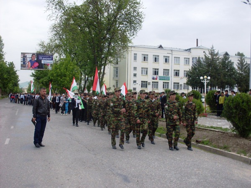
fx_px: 276
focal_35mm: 38
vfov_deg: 37.7
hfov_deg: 49.0
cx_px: 126
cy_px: 94
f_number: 8.4
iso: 80
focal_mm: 6.3
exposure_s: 1/90
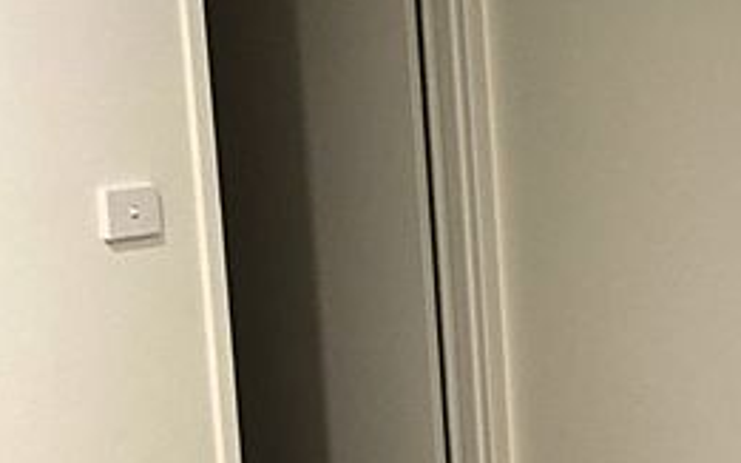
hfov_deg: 18.1
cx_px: 619
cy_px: 412
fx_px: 2302
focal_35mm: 114
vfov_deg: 11.4
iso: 125
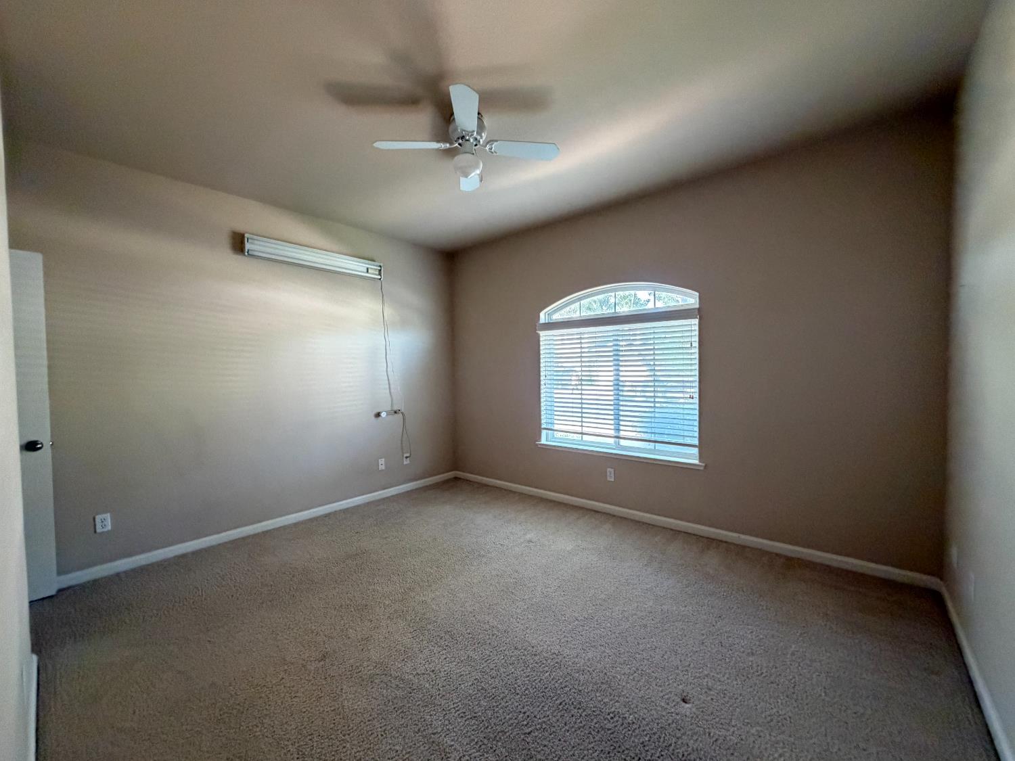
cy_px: 380
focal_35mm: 14
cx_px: 508
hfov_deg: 102.1
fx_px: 411
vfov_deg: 85.7
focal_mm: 2.22
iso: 640
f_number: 2.2
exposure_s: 1/60
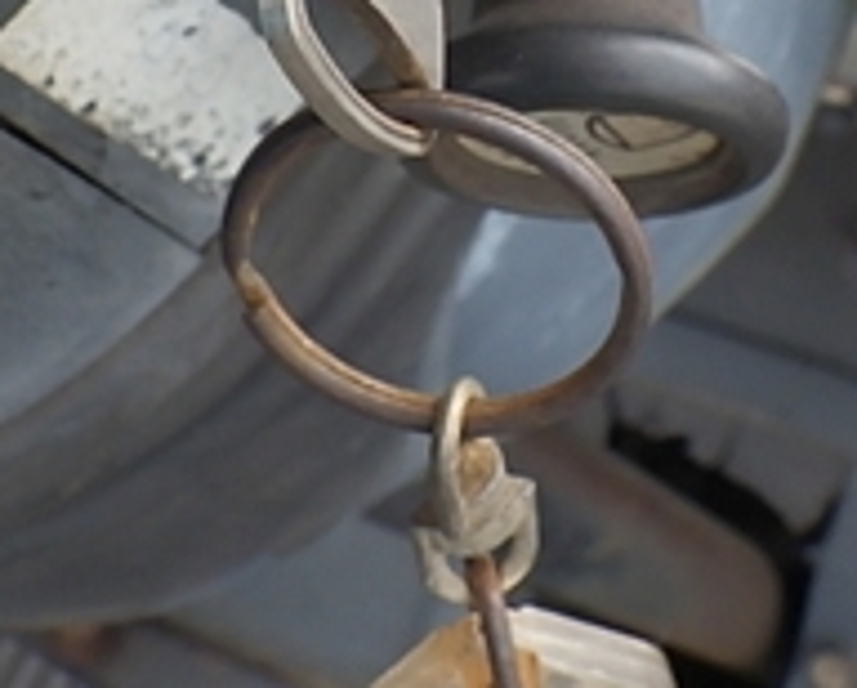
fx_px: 2107
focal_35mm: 83
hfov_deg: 22.9
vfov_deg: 18.1
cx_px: 553
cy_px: 9
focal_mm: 6.1
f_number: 4.6
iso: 250
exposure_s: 1/125
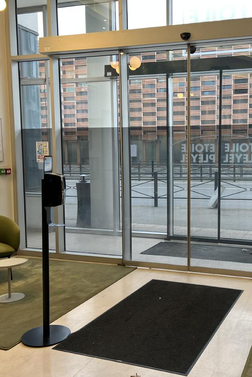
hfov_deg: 34.8
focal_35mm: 37
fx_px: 388
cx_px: 202
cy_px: 190
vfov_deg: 51.9
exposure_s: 1/100
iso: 80
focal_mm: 5.7
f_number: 1.5
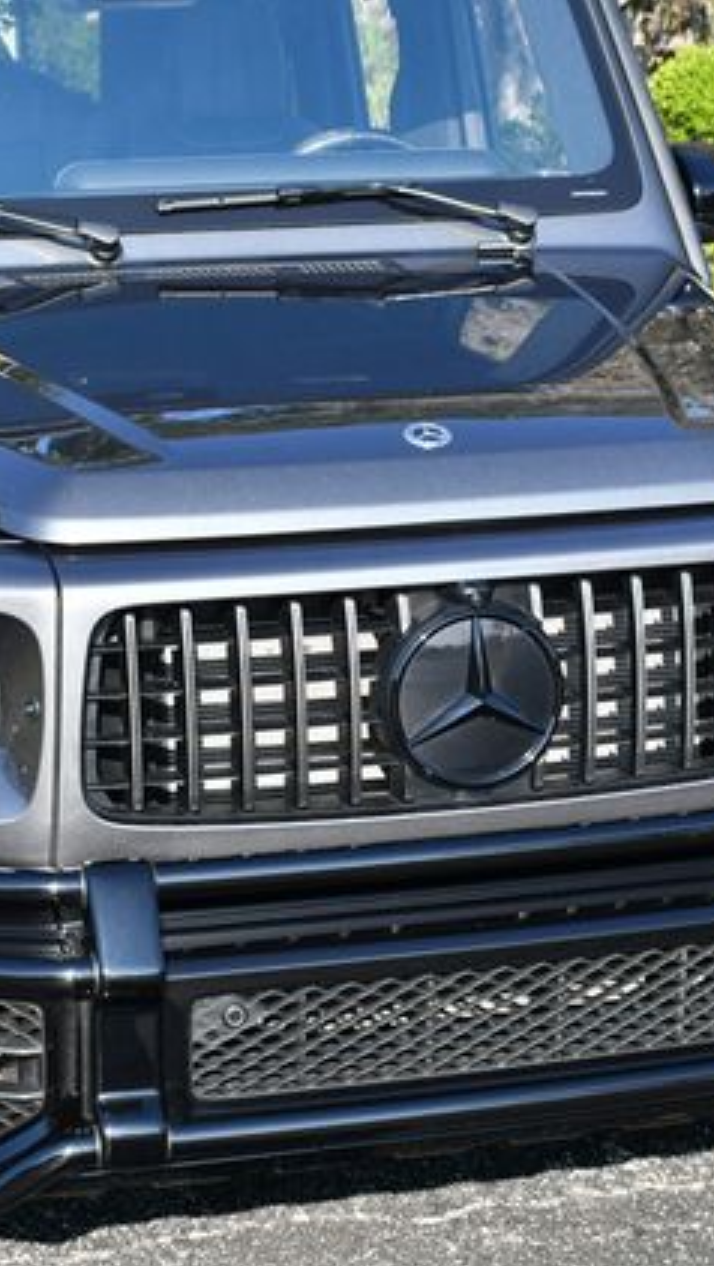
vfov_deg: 23.9
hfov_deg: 13.6
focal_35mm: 89
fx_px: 2990
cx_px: 327
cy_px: 639
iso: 200
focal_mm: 28
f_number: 7.1
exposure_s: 1/250
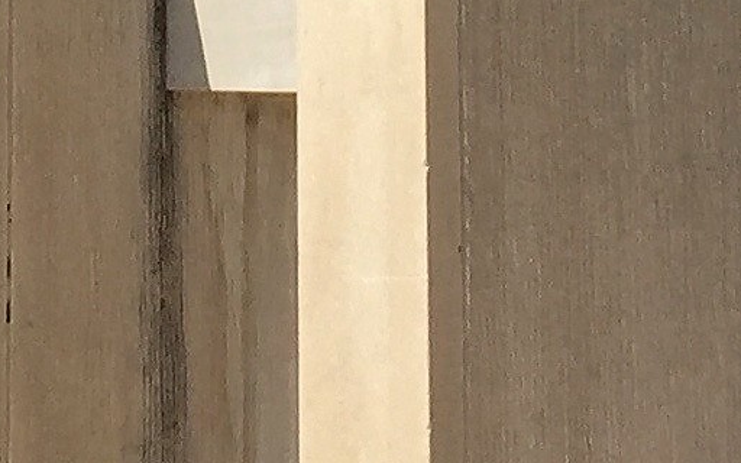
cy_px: -579
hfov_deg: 10.7
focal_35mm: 196
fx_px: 3958
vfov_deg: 6.4
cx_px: 381
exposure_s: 1/1799
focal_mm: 4.15
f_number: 2.2
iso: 32
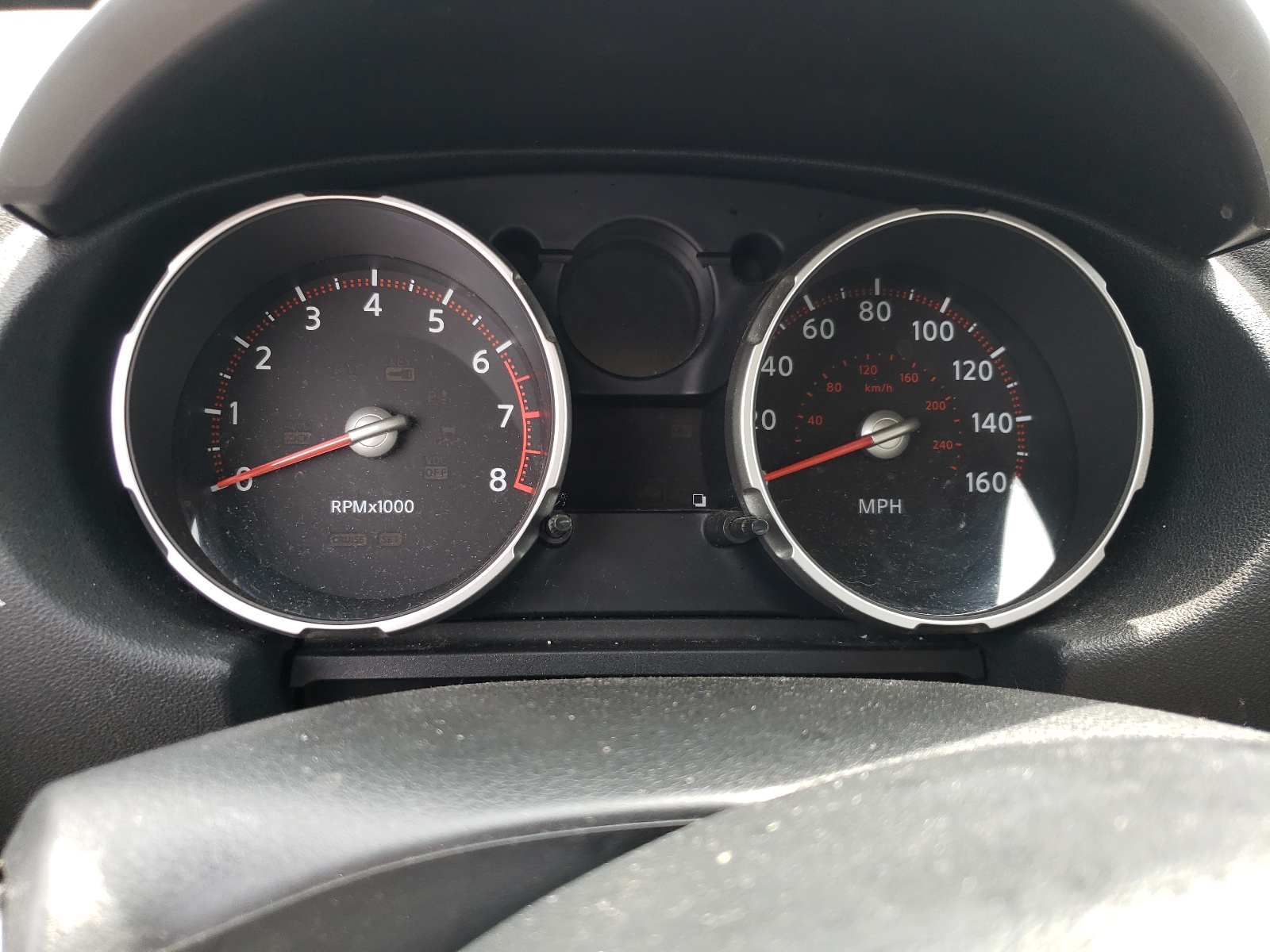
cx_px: 635
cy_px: 476
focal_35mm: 26
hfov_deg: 67.3
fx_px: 954
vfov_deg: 53.1
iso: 54
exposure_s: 1/120
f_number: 1.5
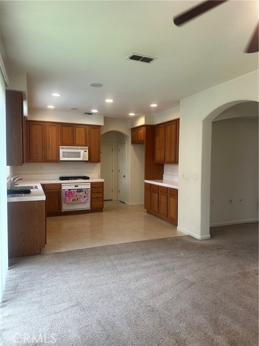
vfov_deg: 71.6
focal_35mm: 24
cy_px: 173
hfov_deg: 56.8
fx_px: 239
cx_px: 130
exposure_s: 1/120
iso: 100
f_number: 1.78
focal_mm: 6.86
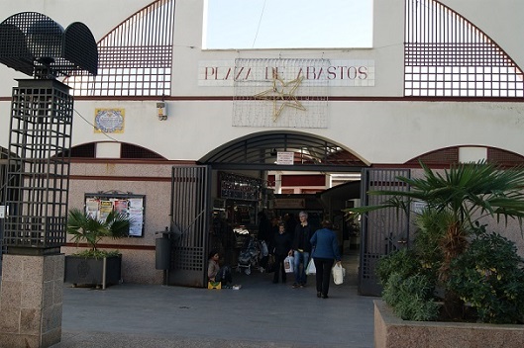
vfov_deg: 34.2
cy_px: 174
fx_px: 567
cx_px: 262
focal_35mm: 39
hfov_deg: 49.6
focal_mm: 26
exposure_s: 1/60
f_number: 8
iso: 100
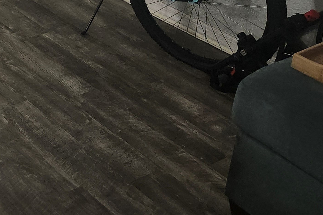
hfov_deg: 25.2
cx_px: -108
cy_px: -101
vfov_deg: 18.0
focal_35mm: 68
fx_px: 610
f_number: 1.8
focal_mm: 5.54
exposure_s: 1/120
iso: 640
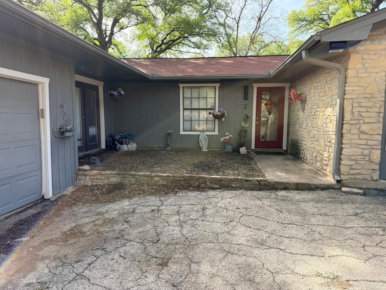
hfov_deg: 71.6
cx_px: 193
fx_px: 268
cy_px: 145
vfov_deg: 56.8
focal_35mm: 24
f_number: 1.78
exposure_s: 1/1075
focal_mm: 6.76
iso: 100
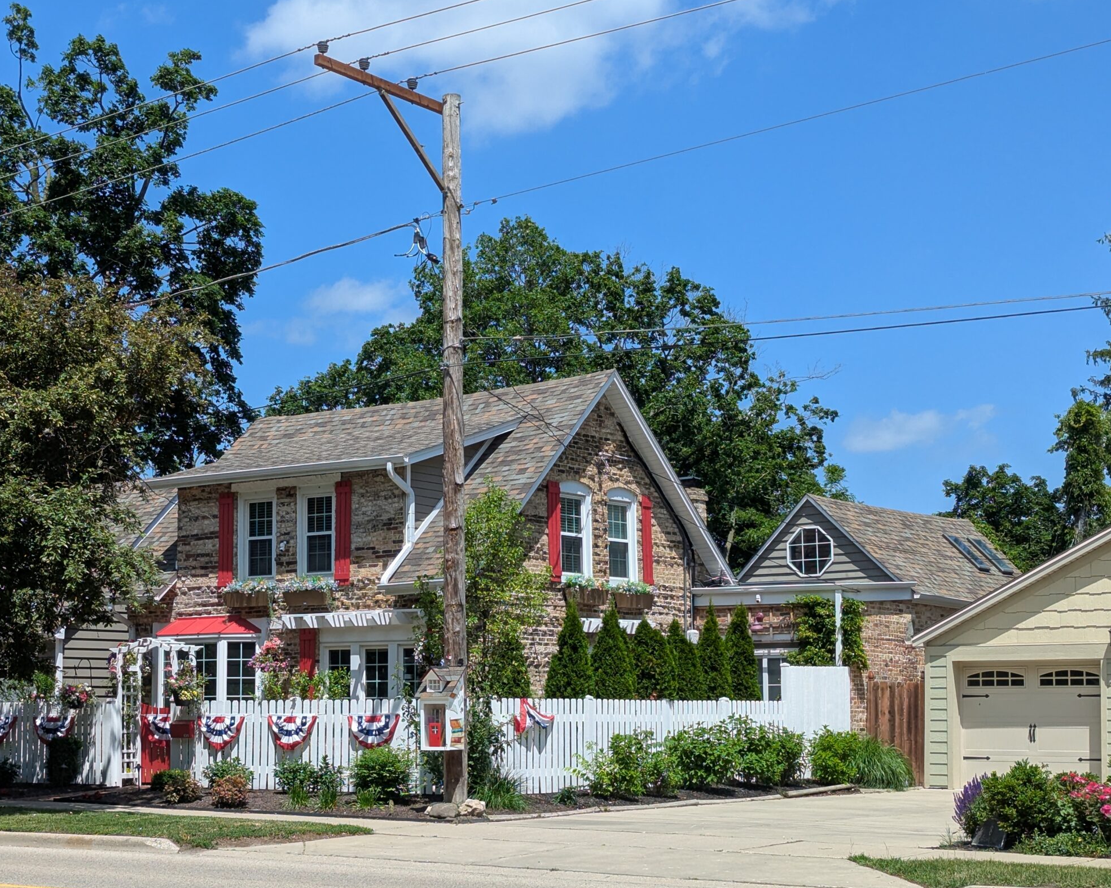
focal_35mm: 61
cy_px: 532
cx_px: 402
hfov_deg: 30.8
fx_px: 2006
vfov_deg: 24.9
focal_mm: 6.81
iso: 48
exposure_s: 1/2000
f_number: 1.85
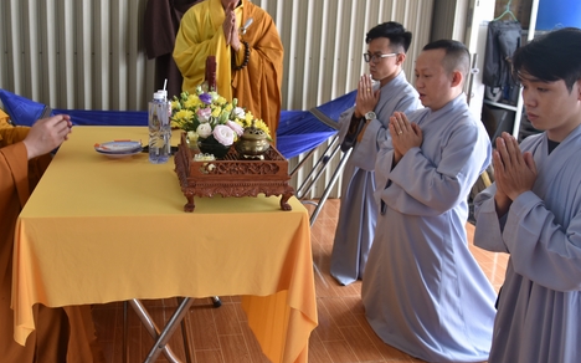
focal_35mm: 34
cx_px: 240
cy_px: 145
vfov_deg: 37.1
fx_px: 538
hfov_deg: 56.4
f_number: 4
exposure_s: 1/60
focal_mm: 24
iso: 1000
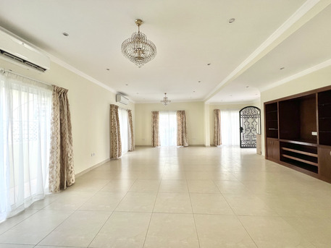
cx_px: 166
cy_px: 124
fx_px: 124
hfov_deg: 106.2
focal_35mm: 13
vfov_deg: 89.9
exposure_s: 1/99
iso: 50
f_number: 1.8
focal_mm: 1.57
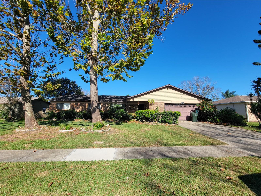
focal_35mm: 13
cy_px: 98
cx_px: 130
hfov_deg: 106.2
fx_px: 98
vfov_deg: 89.9
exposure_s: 1/1269
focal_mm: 2.2
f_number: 2.2
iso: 50
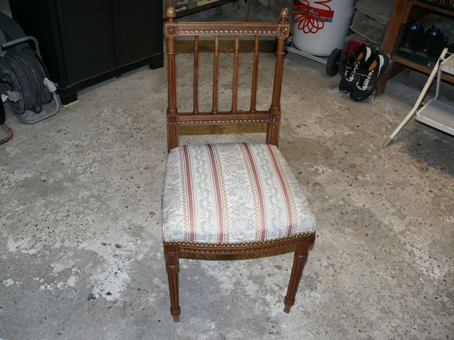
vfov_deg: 40.7
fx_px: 459
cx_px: 227
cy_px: 170
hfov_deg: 52.6
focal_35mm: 35
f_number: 2.8
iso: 100
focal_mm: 7.4
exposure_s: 1/30
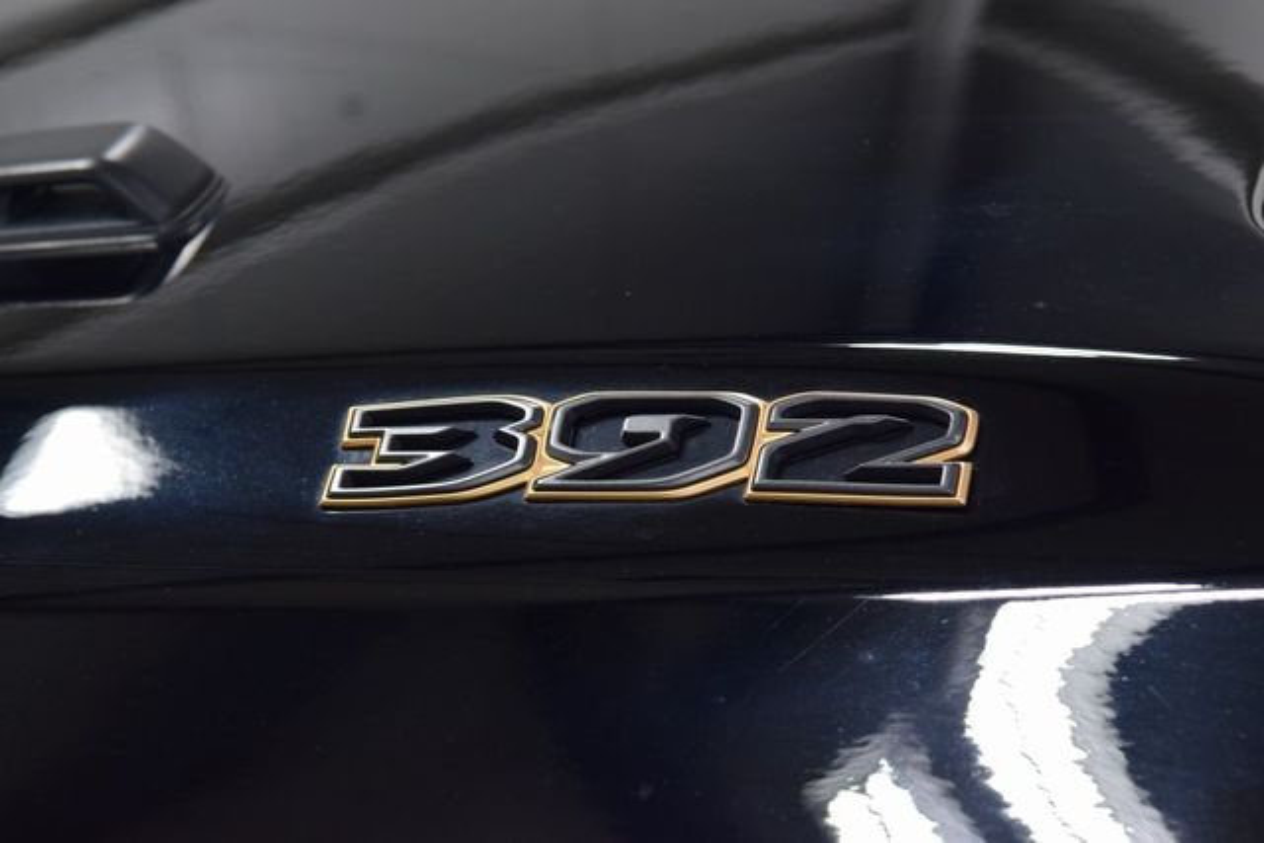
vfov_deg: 13.0
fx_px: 3687
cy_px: 422
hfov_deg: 19.5
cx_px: 632
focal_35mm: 105
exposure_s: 1/30
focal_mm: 70
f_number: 7.1
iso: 560
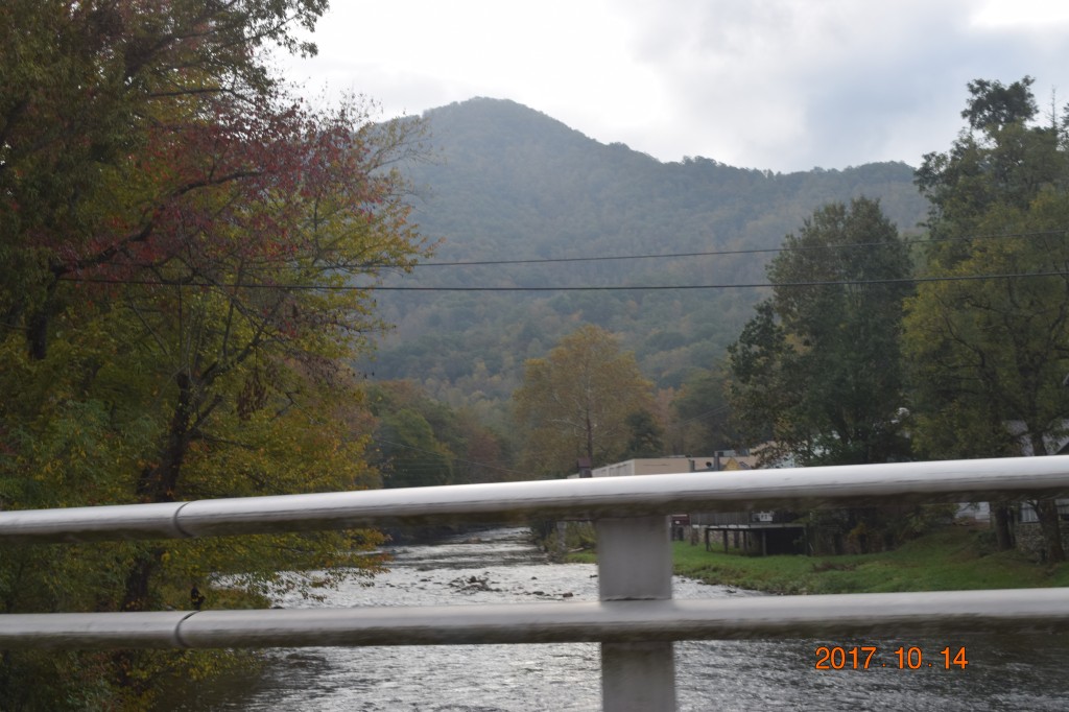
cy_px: 356
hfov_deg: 38.9
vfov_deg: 26.5
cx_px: 534
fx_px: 1514
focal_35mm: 51
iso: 320
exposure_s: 1/250
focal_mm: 34
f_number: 8
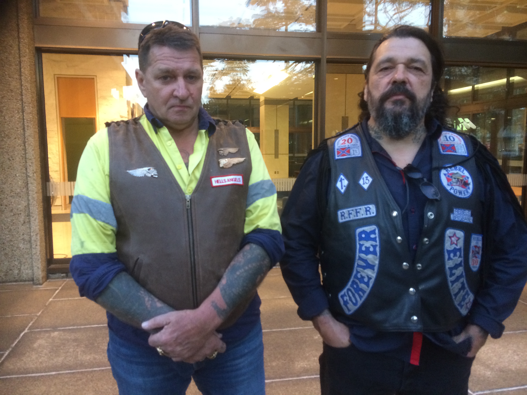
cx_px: 264
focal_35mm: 29
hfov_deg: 61.7
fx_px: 442
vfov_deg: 48.2
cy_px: 198
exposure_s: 1/30
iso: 250
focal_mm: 4.15
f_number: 2.2
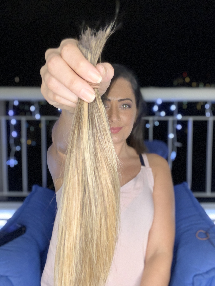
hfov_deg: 44.2
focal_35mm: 32
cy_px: 143
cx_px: 108
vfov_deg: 56.8
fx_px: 265
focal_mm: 2.87
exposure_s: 1/40
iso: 320
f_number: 2.2
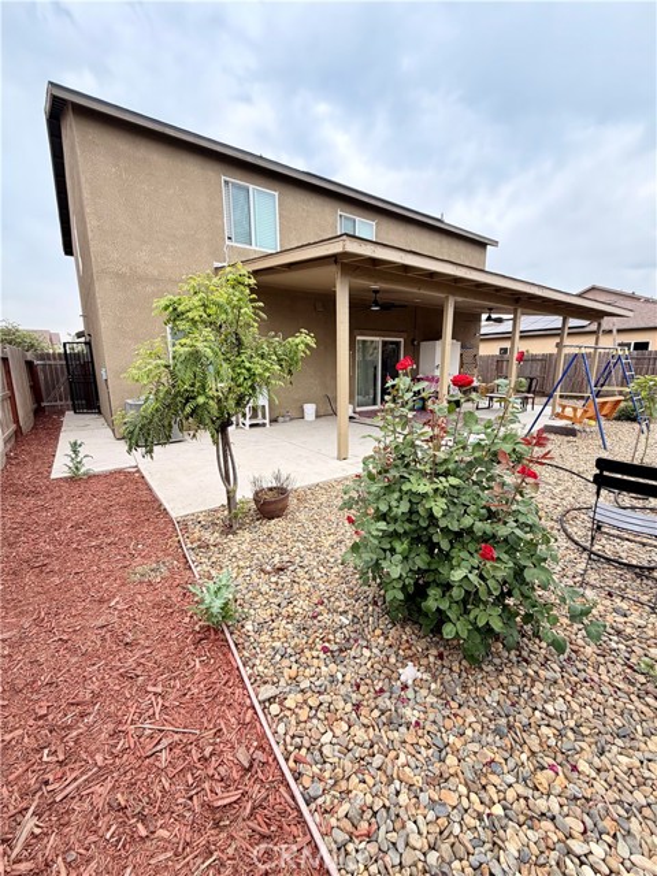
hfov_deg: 85.7
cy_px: 438
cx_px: 328
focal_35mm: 14
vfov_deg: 102.1
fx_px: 354
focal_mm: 2.22
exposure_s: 1/121
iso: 100
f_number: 2.2
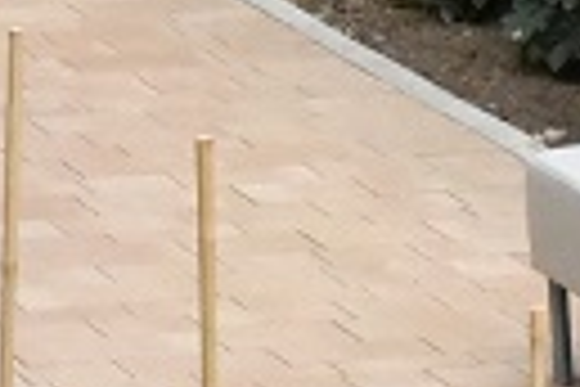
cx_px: 445
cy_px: -916
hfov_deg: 3.9
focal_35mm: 525
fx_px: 8458
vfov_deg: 2.6
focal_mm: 66
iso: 8000
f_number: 13
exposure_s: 1/640
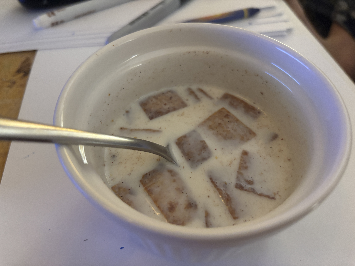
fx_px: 267
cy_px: 133
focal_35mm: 26
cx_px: 178
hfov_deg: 67.3
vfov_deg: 53.1
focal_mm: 5.96
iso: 640
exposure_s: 1/40
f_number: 1.6
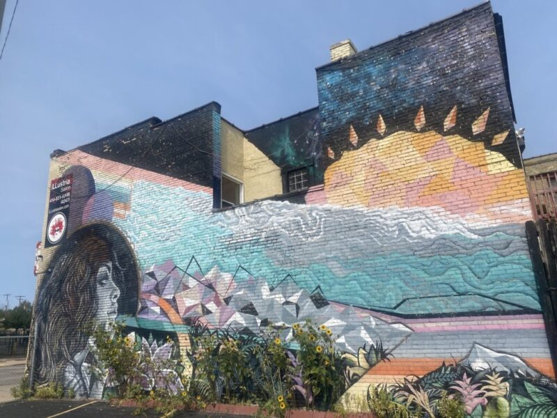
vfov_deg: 53.1
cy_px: 209
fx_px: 418
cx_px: 278
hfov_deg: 67.3
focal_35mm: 26
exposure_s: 1/4808
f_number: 1.8
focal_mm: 4.25
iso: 32
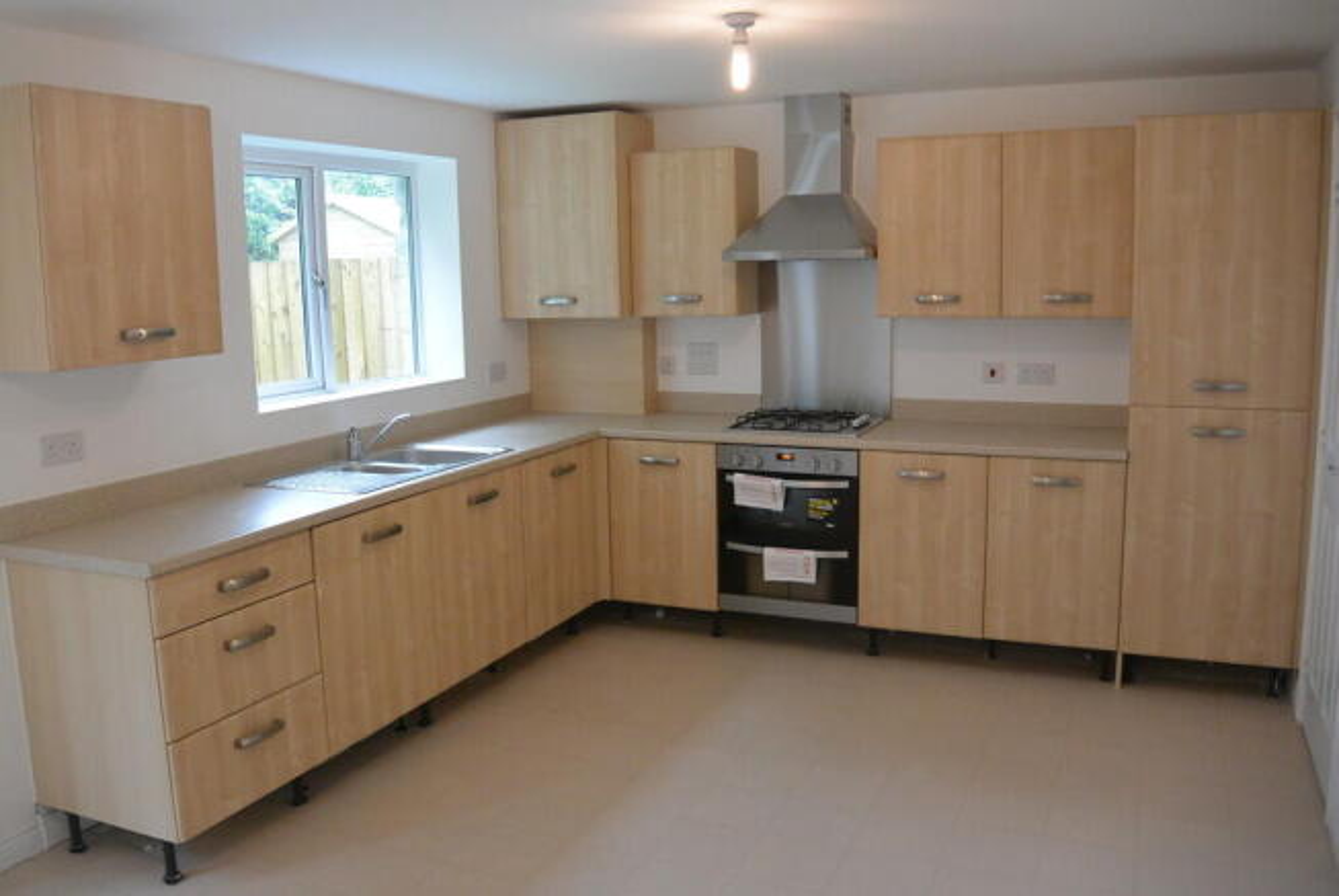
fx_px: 1080
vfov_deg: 45.1
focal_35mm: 29
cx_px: 670
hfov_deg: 63.6
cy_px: 448
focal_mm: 11
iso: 800
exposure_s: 1/60
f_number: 3.5
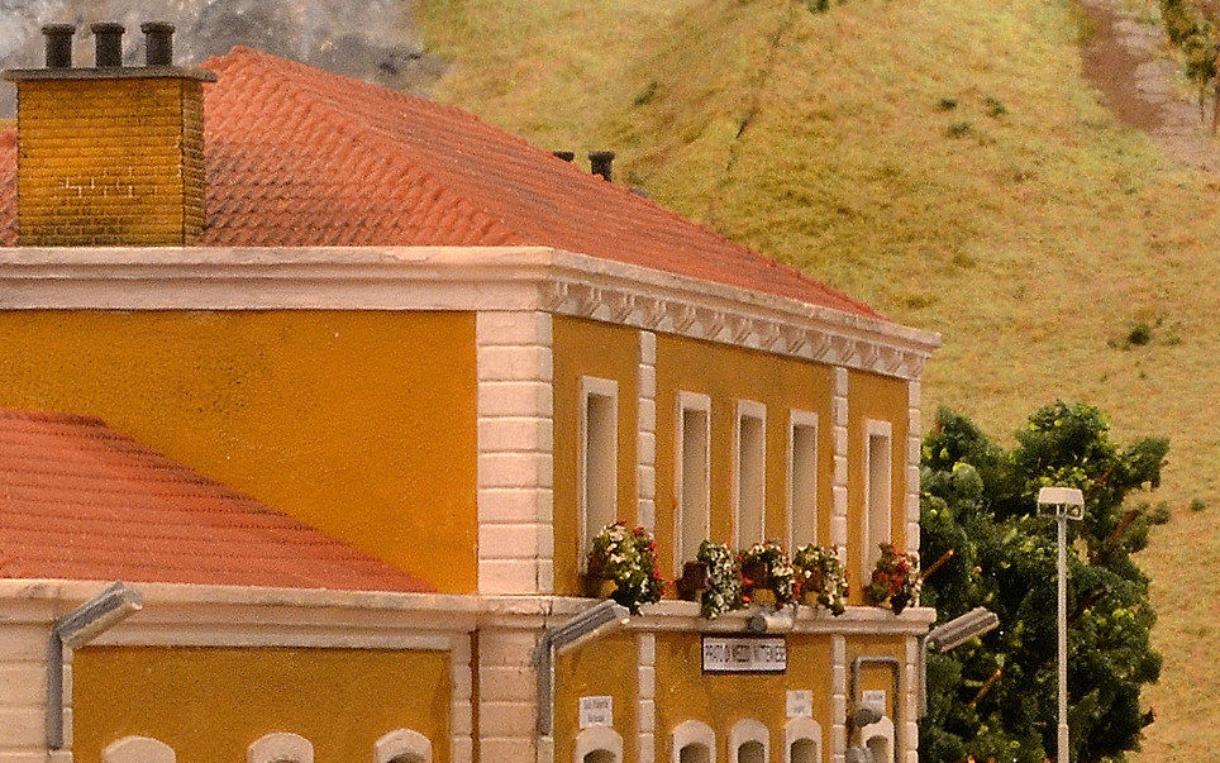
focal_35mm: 209
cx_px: 1043
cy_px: 934
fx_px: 6960
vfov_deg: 6.2
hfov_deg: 10.0
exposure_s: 20
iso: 400
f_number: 36
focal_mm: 55
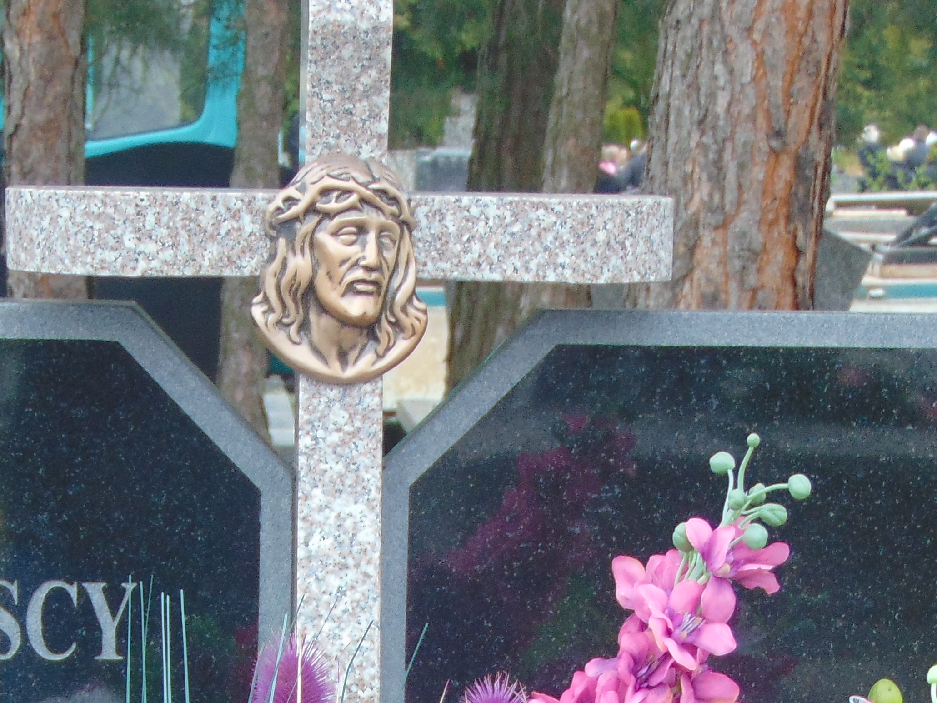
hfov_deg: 13.1
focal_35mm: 150
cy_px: 852
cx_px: 324
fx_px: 4060
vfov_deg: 9.7
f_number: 3.6
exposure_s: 1/80
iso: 80
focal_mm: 10.8
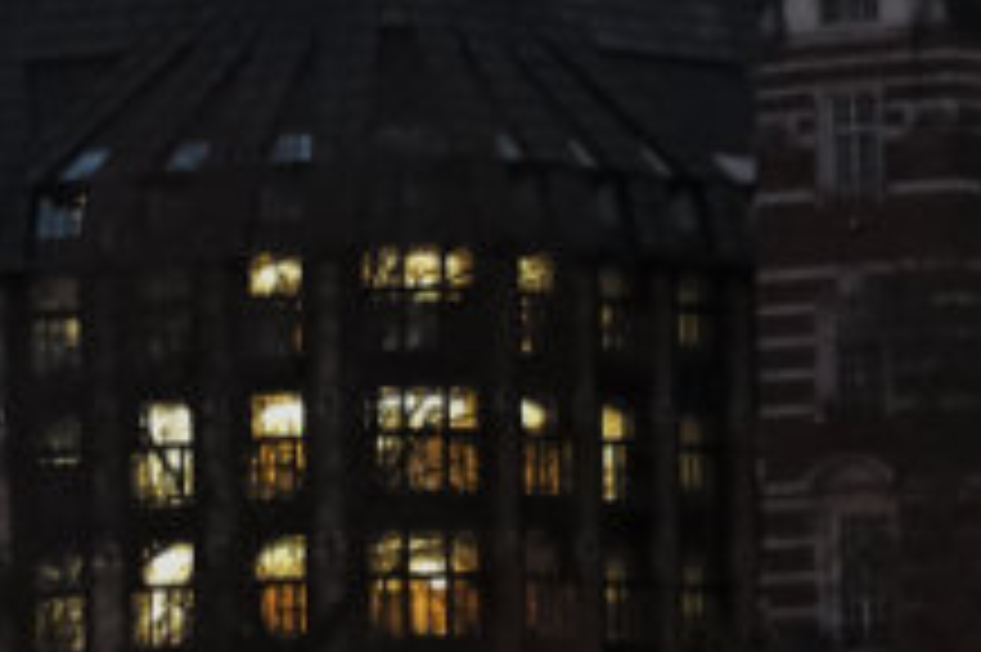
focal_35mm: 365
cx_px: -1714
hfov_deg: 5.4
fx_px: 9938
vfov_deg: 3.8
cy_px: -99
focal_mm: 35
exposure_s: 1/105
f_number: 2
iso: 2500
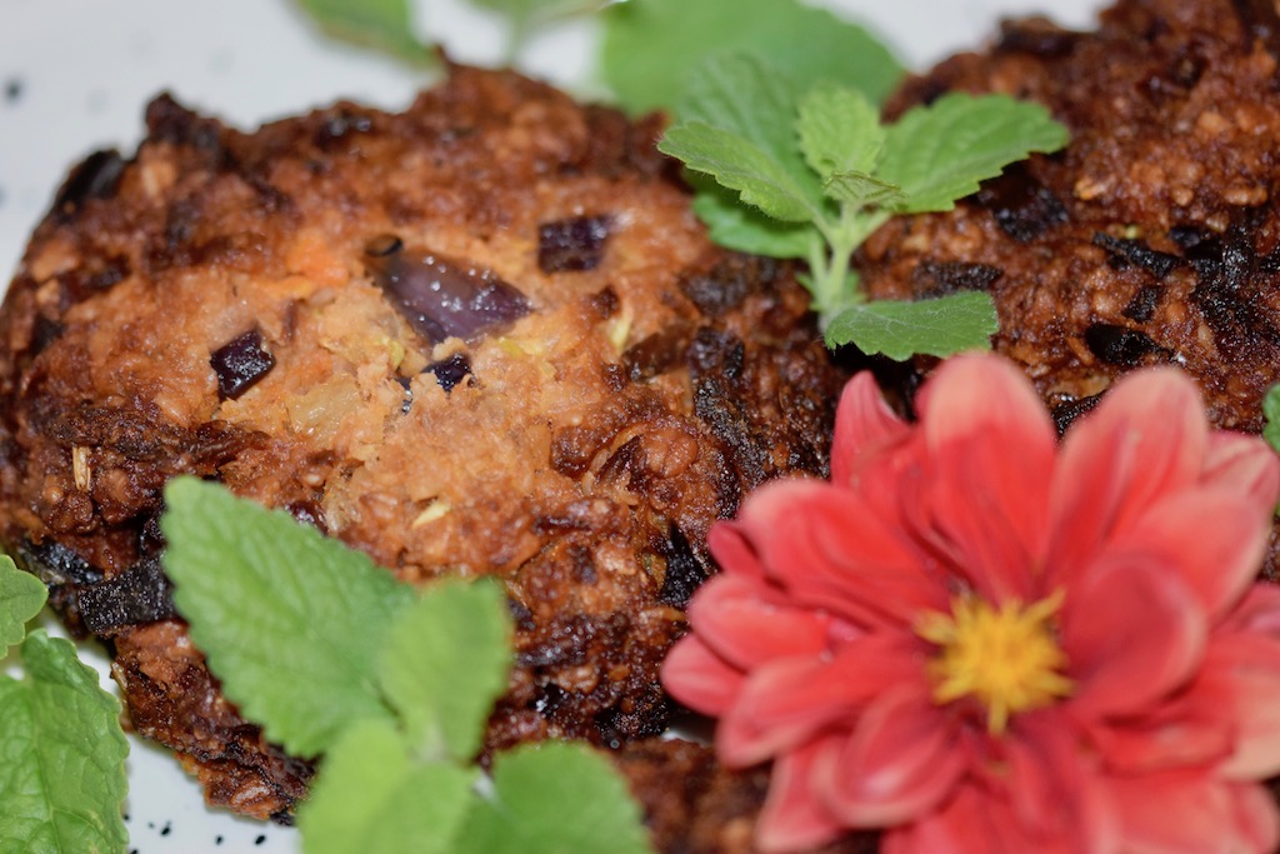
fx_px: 5600
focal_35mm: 158
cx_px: 640
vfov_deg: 8.7
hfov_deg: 13.0
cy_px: 427
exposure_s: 1/60
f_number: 3.3
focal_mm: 105
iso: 900
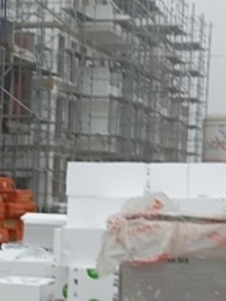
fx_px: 1689
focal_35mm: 194
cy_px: 306
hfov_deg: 7.1
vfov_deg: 10.1
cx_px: -356
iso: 128
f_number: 1.8
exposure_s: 1/100
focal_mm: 4.22
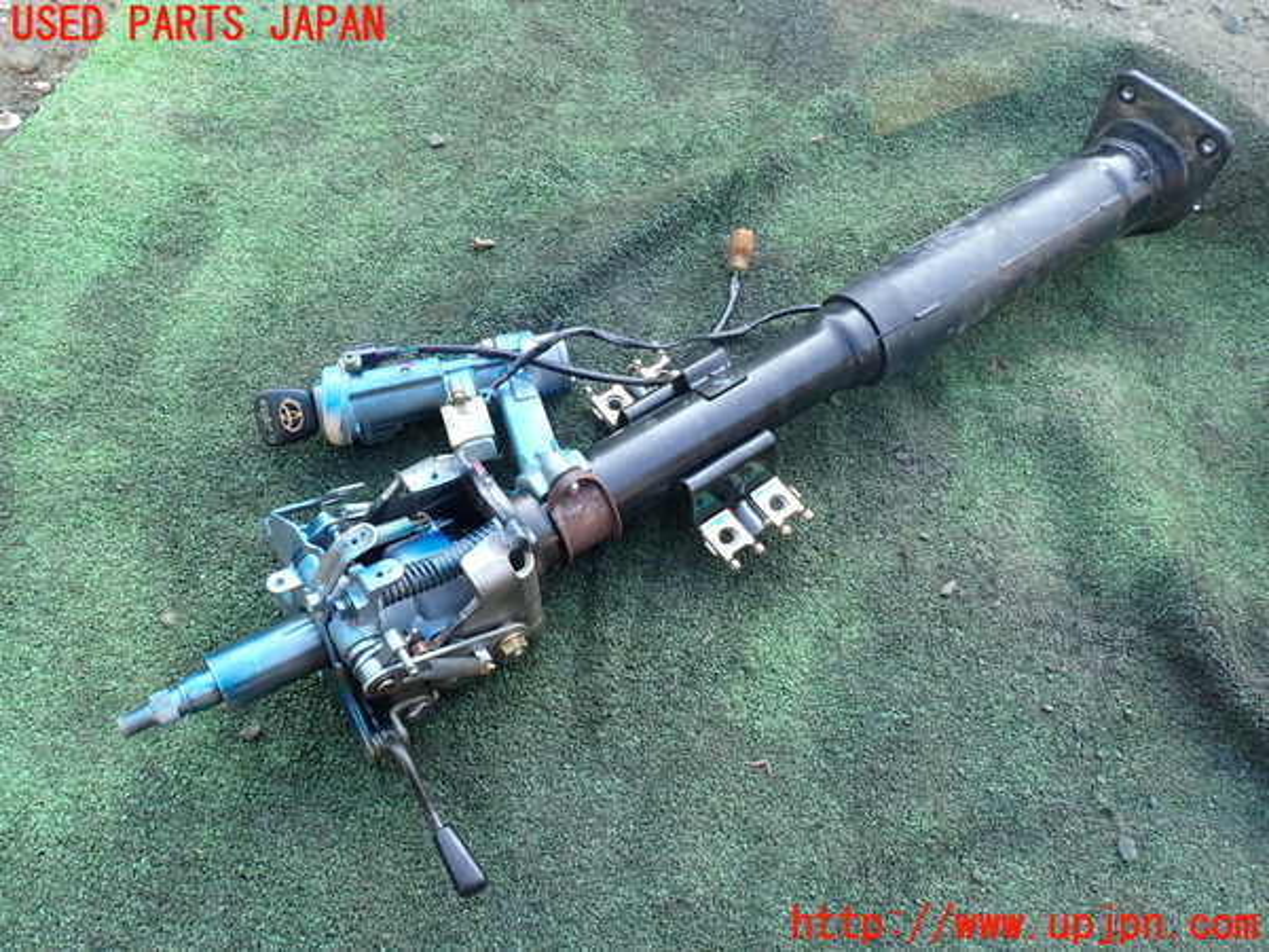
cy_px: 476
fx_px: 916
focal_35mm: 25
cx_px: 634
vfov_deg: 54.9
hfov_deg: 69.4
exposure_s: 1/60
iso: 100
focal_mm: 4.5
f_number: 2.8
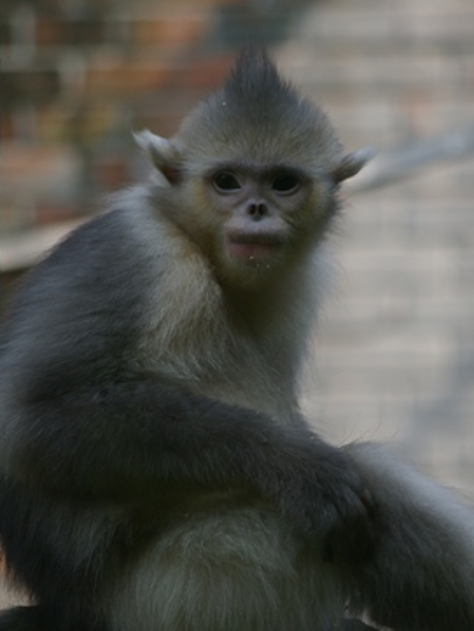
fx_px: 7864
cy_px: 339
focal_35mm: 431
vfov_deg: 4.6
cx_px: 302
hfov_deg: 3.5
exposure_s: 1/180
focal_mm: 180
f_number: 5.6
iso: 200
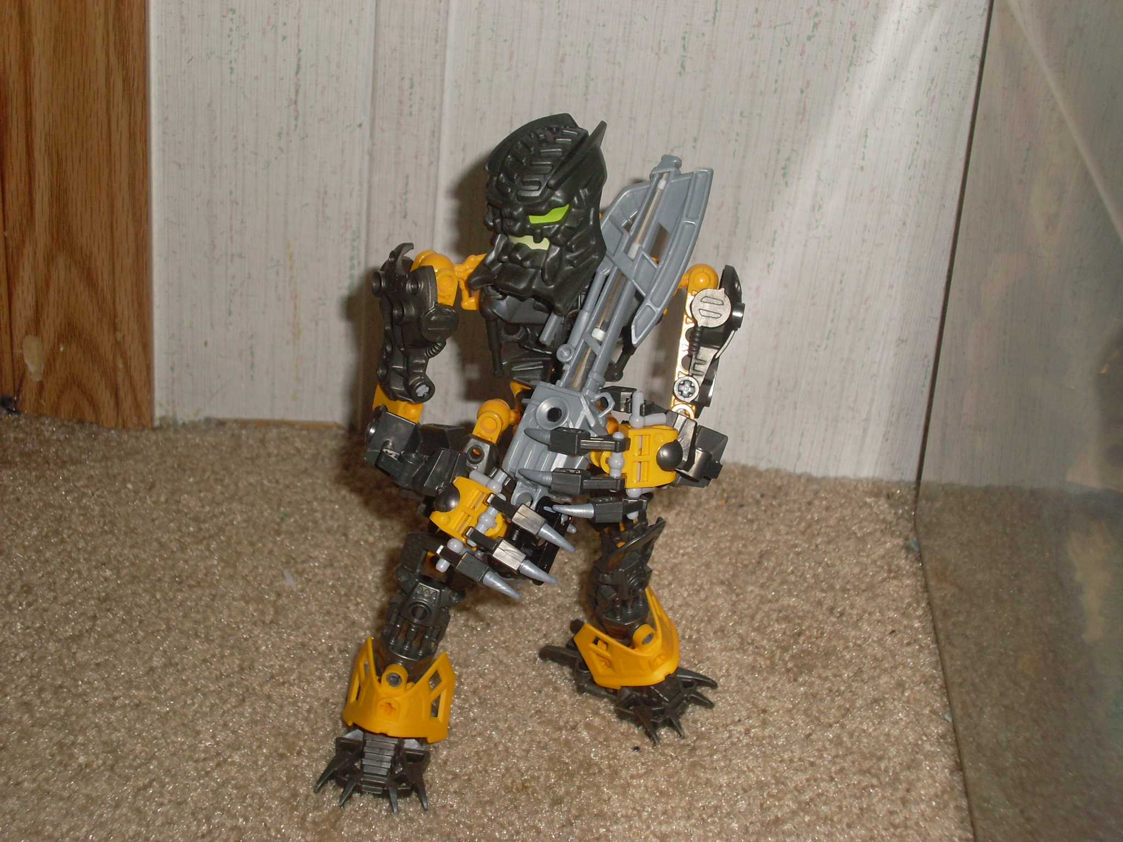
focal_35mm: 60
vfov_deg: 24.4
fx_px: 1946
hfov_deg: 32.2
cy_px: 421
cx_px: 562
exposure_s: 1/60
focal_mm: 9.9
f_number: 9.9
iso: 100
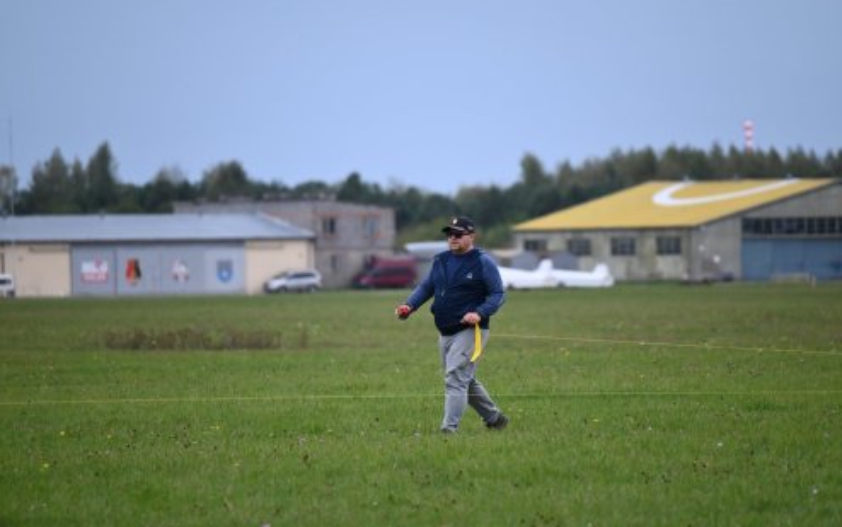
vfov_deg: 3.2
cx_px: 422
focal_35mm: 410
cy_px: 249
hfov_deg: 5.1
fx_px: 9411
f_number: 6.3
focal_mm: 400
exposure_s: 1/1000
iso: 640
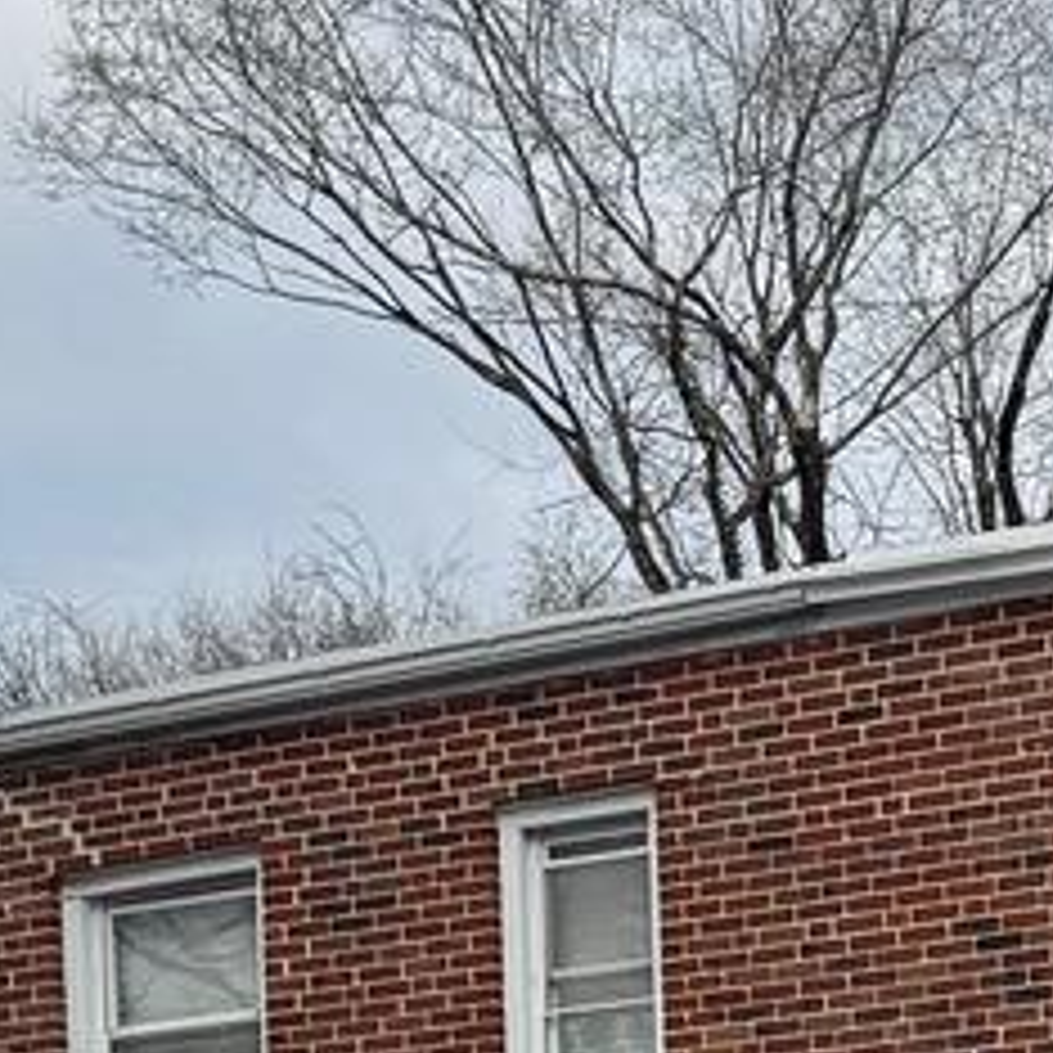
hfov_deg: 12.4
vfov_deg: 11.8
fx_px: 4784
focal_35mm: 139
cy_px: 1778
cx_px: 1048
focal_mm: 6.76
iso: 80
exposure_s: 1/2833
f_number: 1.78
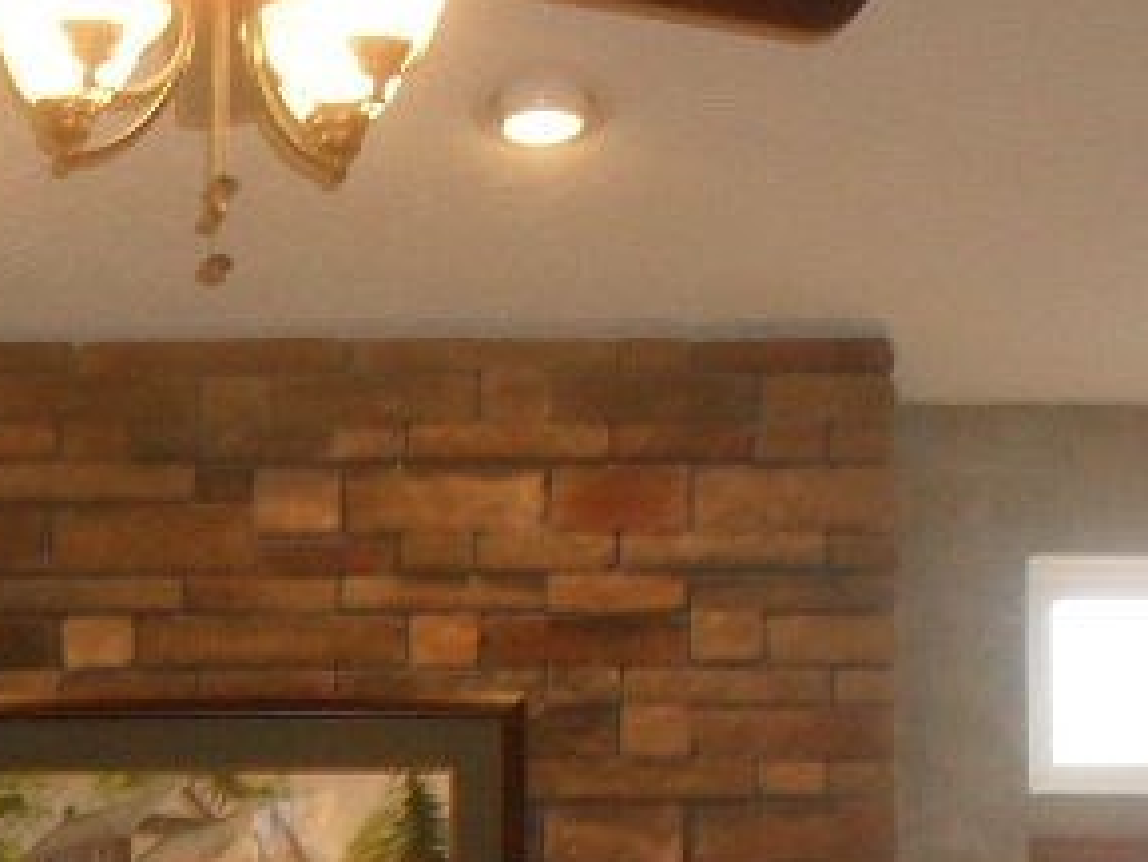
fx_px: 4114
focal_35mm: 124
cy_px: 1327
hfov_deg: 15.8
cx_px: 258
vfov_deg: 11.4
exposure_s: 1/45
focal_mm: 6.3
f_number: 3.2
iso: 200
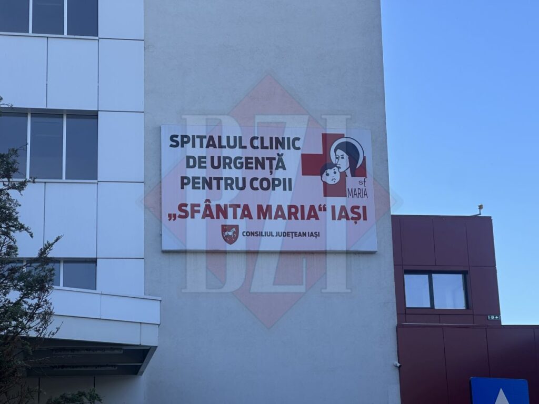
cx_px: 270
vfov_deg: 19.1
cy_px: 202
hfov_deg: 25.3
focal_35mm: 77
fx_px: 1199
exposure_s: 1/338
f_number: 2.8
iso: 32
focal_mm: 9
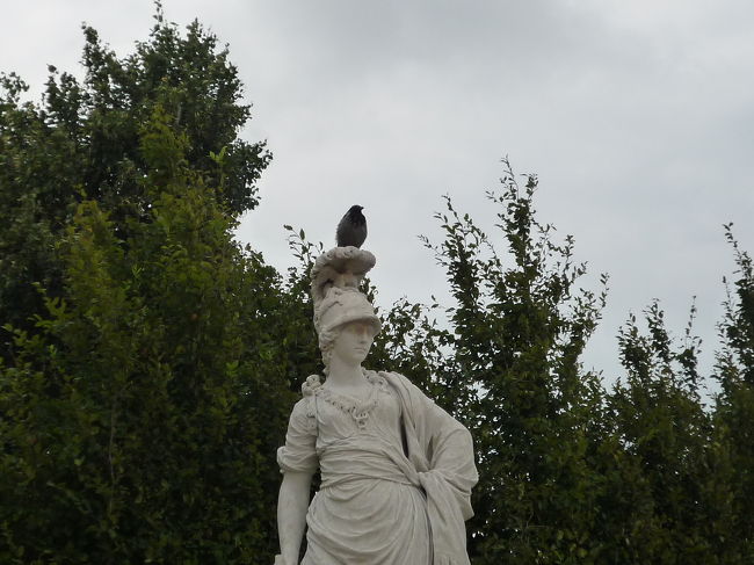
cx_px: 377
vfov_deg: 17.6
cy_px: 282
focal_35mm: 84
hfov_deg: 23.3
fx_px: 1829
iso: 160
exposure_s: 1/400
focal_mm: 8.3
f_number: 4.3
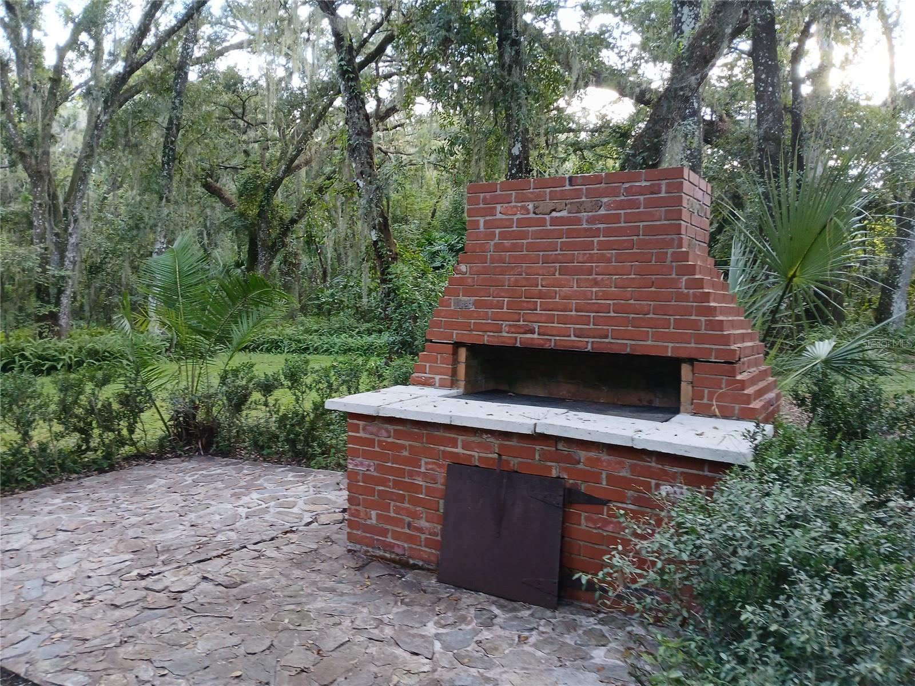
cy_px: 343
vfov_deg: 53.1
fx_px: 687
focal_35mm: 26
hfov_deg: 67.3
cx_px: 458
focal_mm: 3.98
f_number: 1.8
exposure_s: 1/60.2
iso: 125
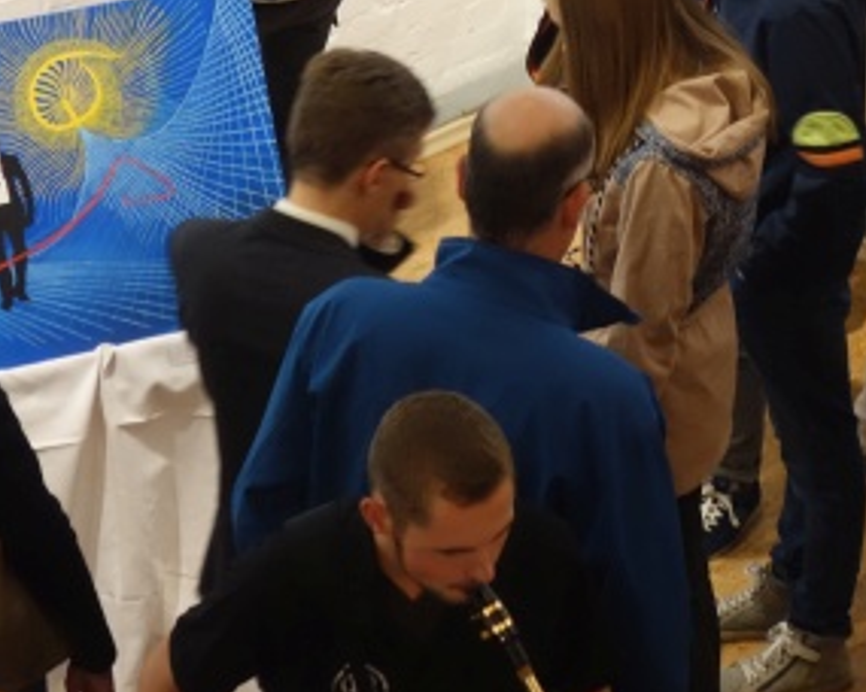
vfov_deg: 10.1
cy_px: 117
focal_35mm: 153
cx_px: 577
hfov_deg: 12.6
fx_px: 3921
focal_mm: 21.53
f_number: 3.5
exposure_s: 1/30
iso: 800
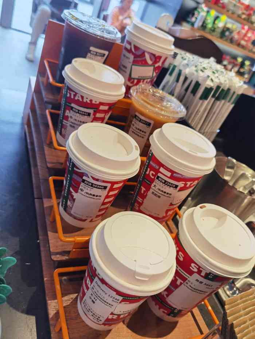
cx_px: 128
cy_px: 170
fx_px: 265
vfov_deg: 65.3
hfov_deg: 51.4
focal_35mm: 27
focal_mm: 6.71
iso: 100
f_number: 1.9
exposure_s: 1/50
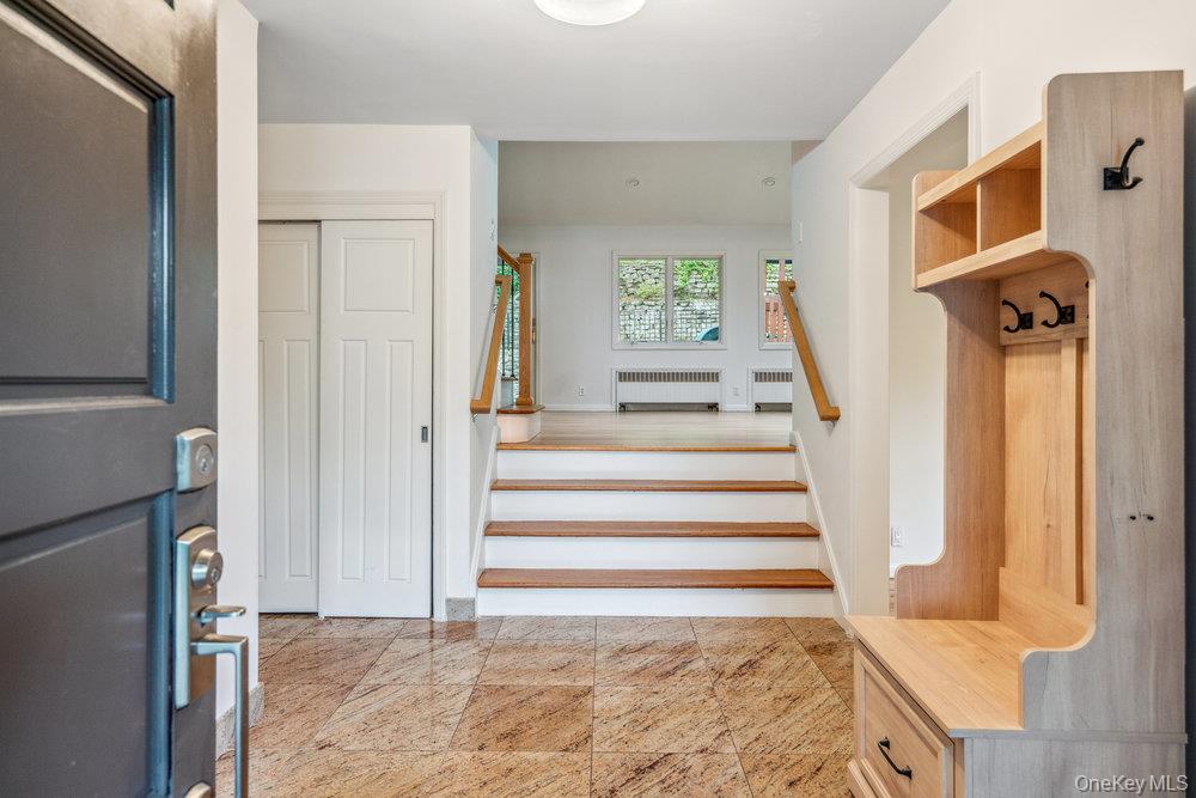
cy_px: 399
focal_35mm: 19
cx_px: 598
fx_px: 631
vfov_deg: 64.6
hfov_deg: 86.9
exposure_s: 1/80
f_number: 5.6
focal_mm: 19
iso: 500
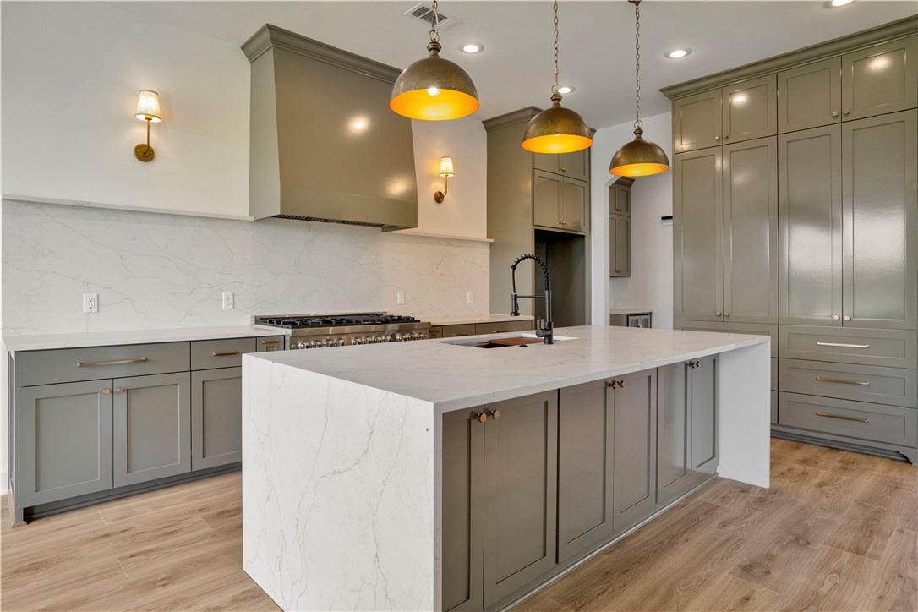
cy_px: 306
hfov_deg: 86.9
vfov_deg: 64.6
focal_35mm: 19
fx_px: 484
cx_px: 459
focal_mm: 19
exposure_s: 1/13
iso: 100
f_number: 5.6
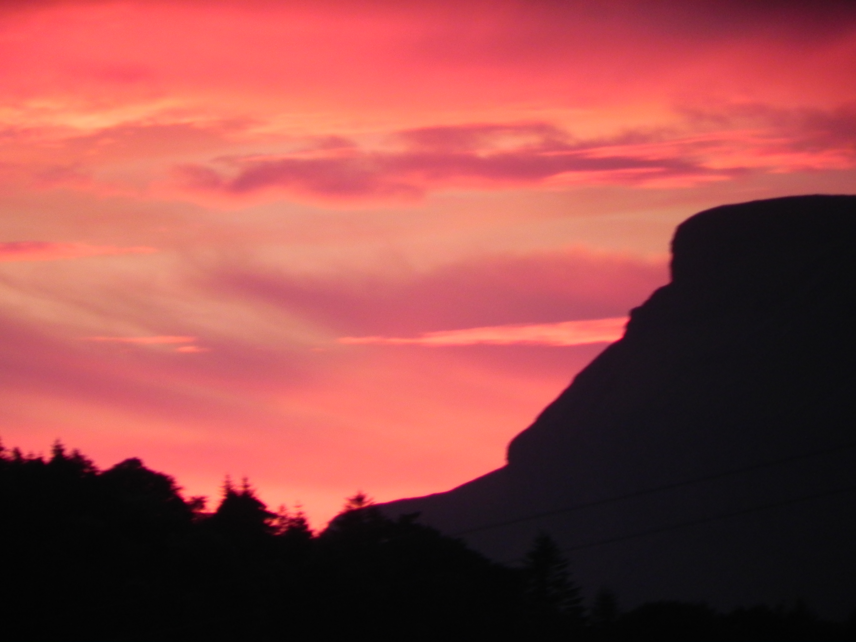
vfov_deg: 2.5
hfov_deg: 3.3
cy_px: 321
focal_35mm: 605
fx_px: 14961
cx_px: 428
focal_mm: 107.6
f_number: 5
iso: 382
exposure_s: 1/60
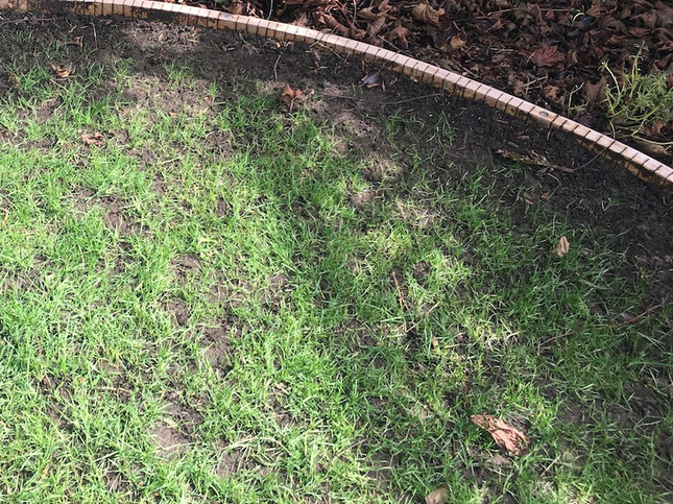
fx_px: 933
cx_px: 122
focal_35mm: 48
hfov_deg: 38.0
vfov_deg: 29.8
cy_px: 134
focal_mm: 4.15
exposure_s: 1/177
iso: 25
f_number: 2.2
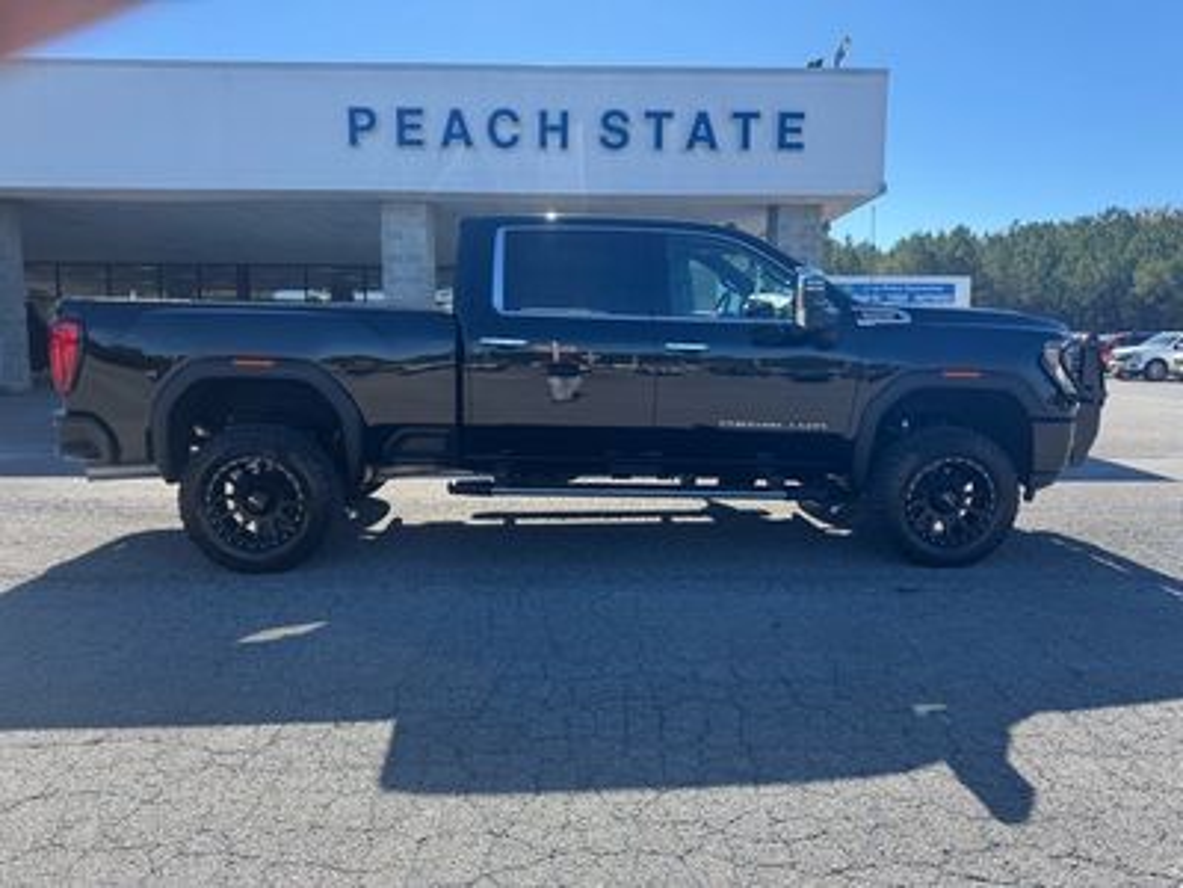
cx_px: 592
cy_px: 444
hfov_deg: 71.6
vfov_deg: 56.8
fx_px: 820
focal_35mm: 24
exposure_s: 1/1151
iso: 80
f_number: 1.78
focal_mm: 6.76
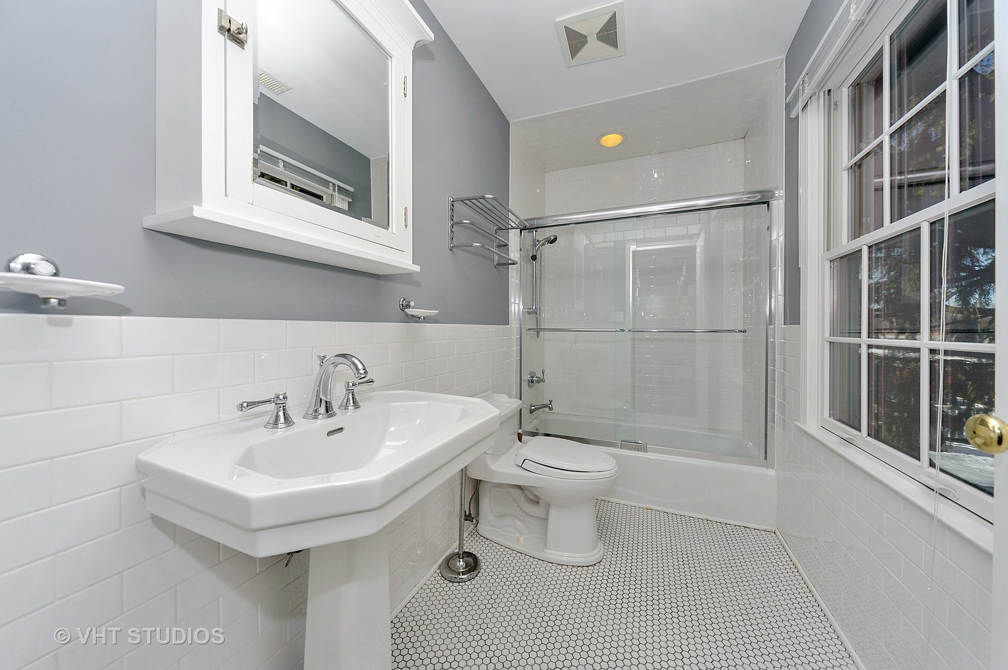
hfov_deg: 112.7
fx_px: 336
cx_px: 504
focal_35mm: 12
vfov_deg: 89.9
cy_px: 335
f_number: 8
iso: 200
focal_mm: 12
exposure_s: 1/250
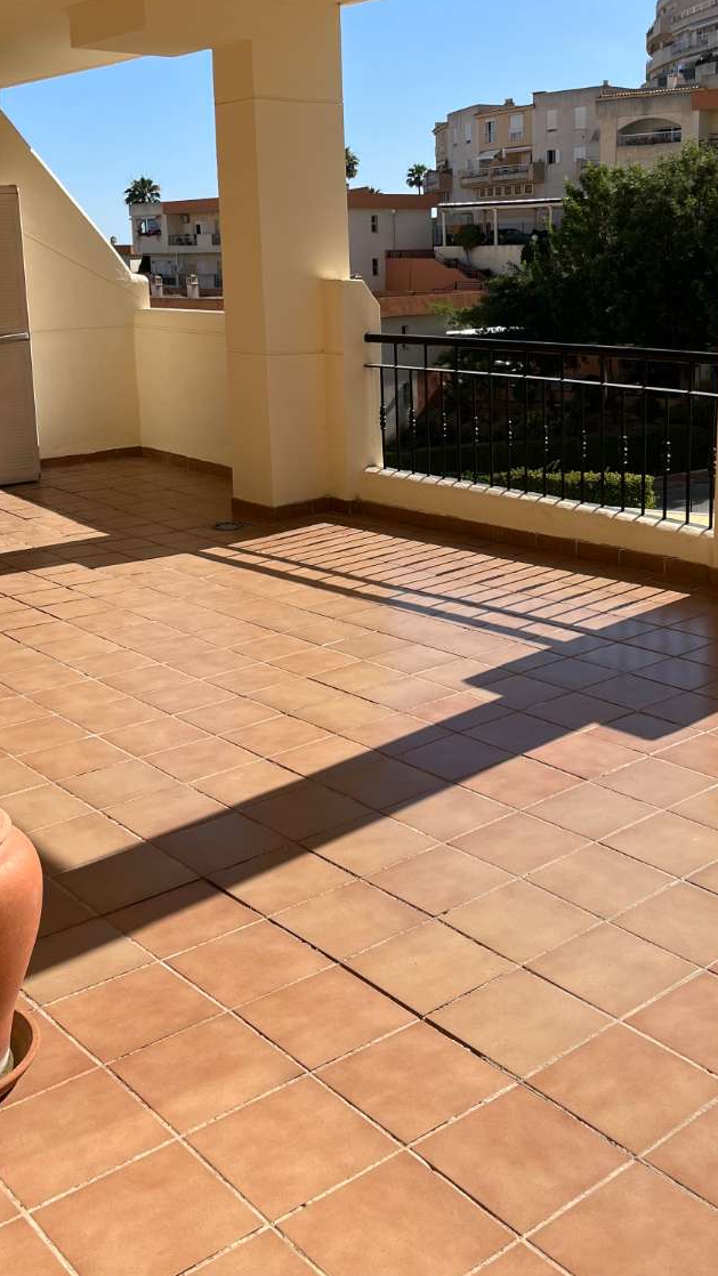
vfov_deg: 52.4
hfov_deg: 31.1
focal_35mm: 38
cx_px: 438
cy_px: 506
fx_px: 1286
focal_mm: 5.1
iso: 50
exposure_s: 1/3745
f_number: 1.6
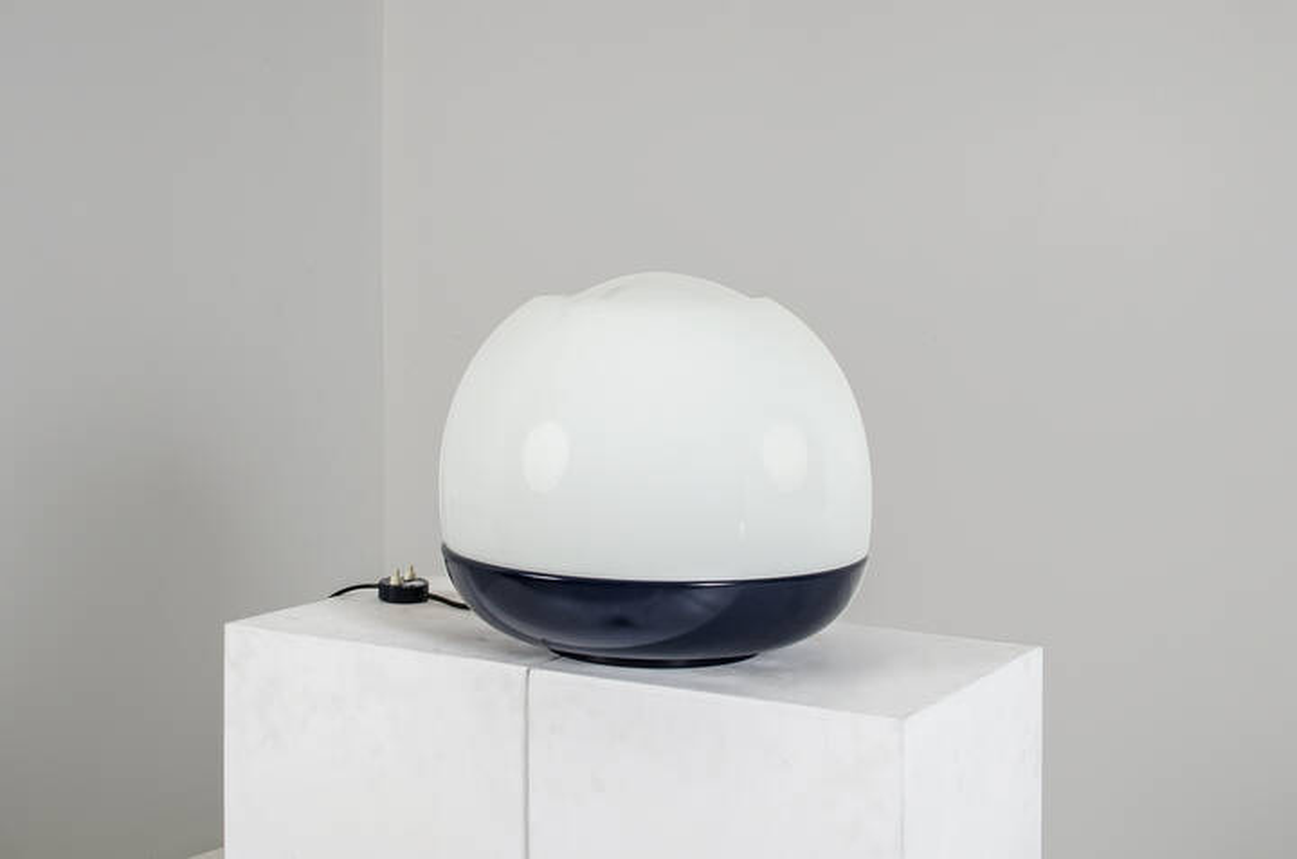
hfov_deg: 37.9
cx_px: 648
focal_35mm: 52
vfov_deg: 25.6
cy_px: 430
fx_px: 1888
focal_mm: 35
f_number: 22
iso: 100
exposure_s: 1/200
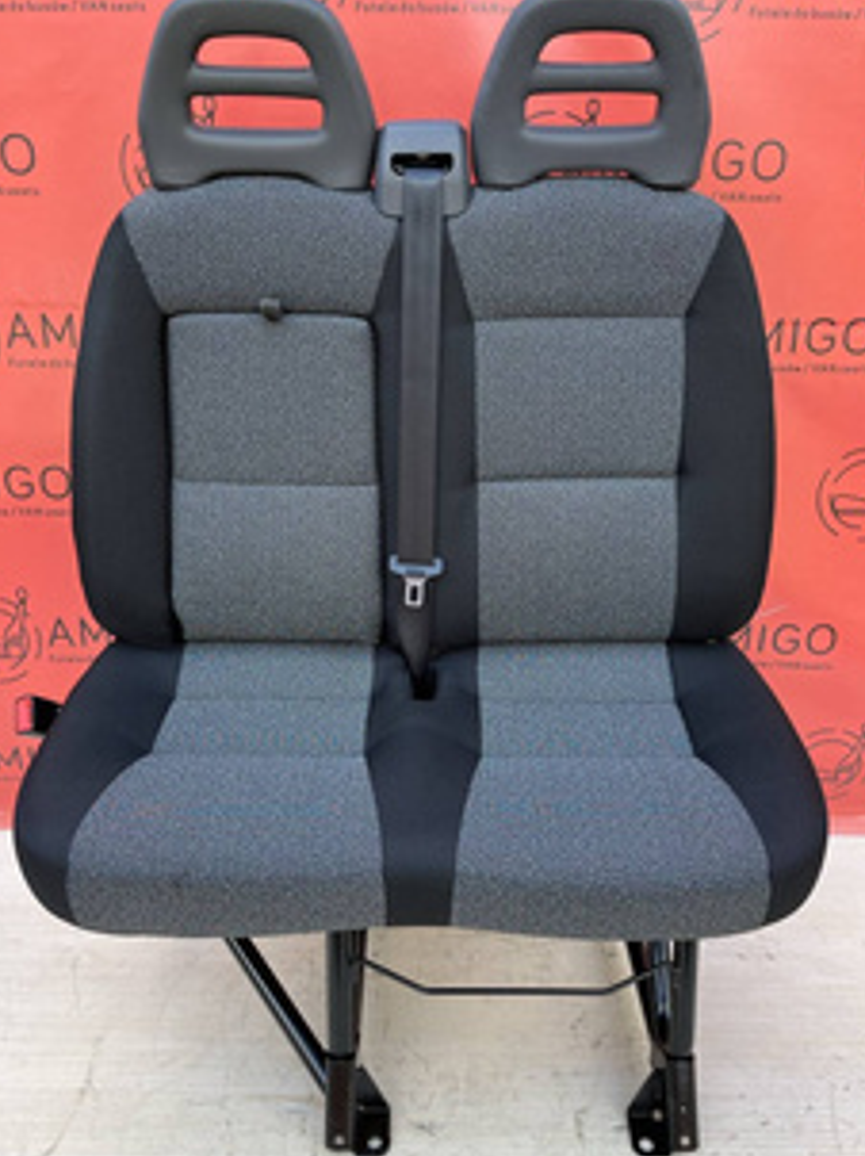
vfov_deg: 58.4
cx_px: 425
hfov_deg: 45.4
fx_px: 1034
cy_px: 578
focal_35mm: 31
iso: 50
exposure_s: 1/433
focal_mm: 5.1
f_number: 1.6
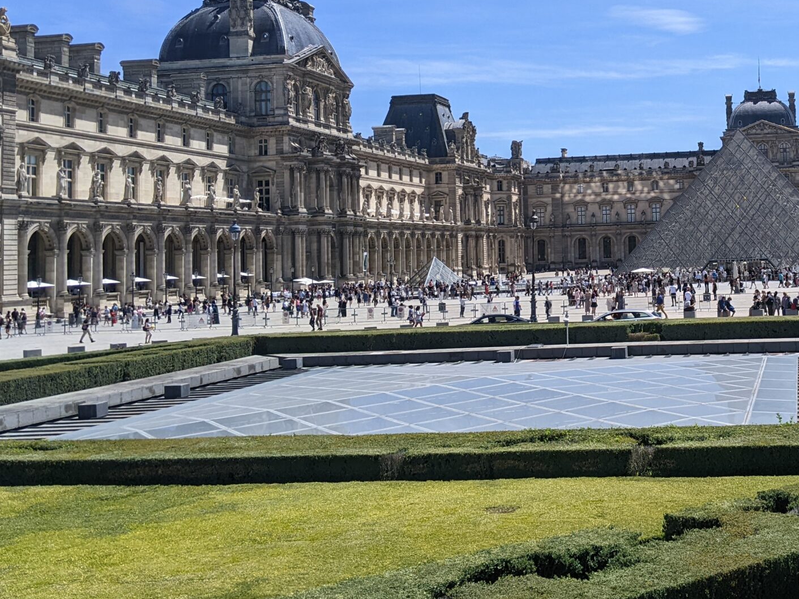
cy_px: 131
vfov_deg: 29.1
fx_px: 1131
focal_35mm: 49
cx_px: 652
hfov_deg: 37.4
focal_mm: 4.44
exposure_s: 1/3906
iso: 66
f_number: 1.8
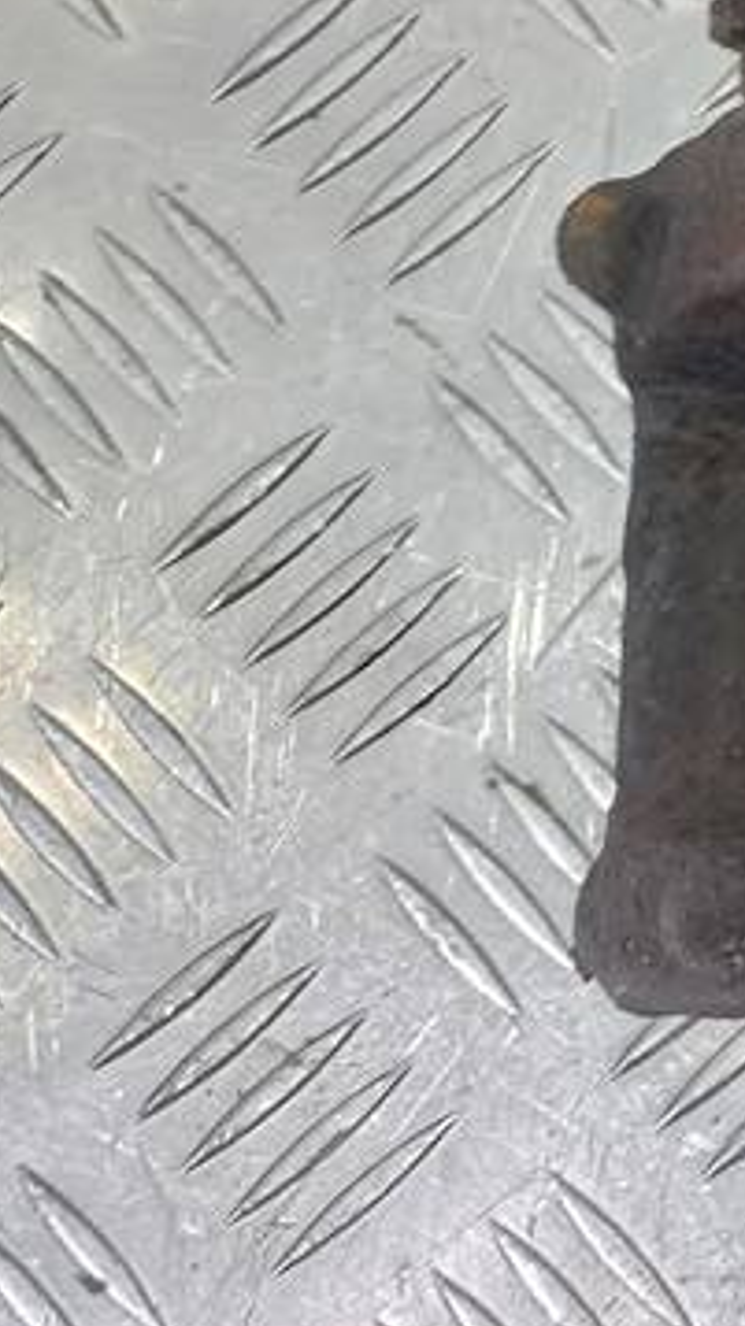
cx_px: 1812
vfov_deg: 26.8
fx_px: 2743
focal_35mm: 78
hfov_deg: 12.2
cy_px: 315
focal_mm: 4.6
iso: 100
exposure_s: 1/50
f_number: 1.8
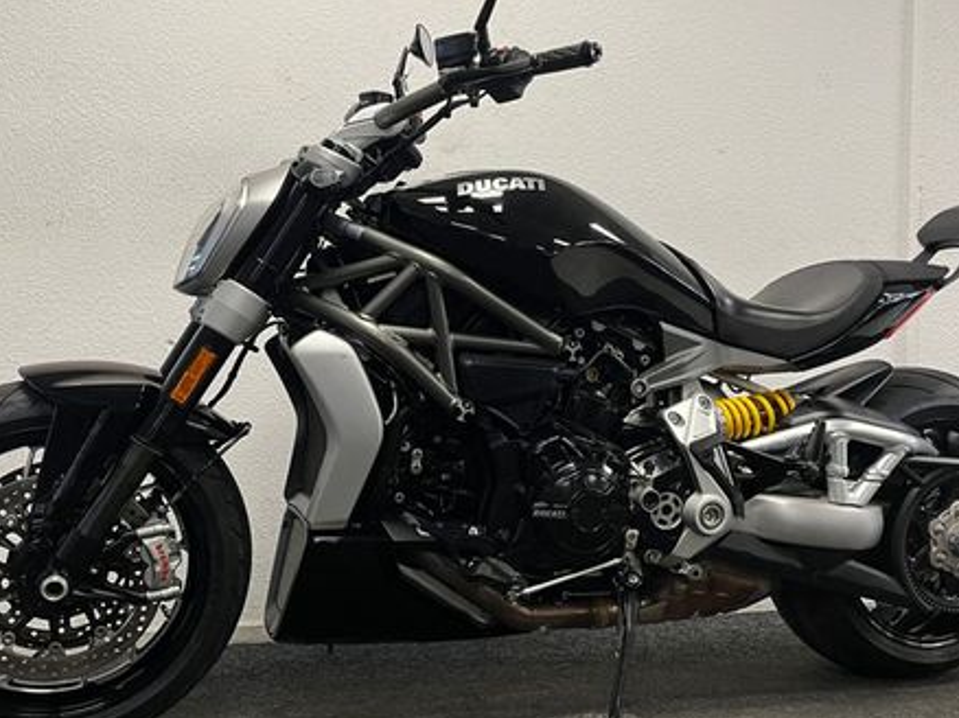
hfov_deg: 49.0
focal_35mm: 38
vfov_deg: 37.7
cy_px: 381
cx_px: 484
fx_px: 1052
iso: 80
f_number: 1.6
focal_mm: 5.1
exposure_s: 1/50
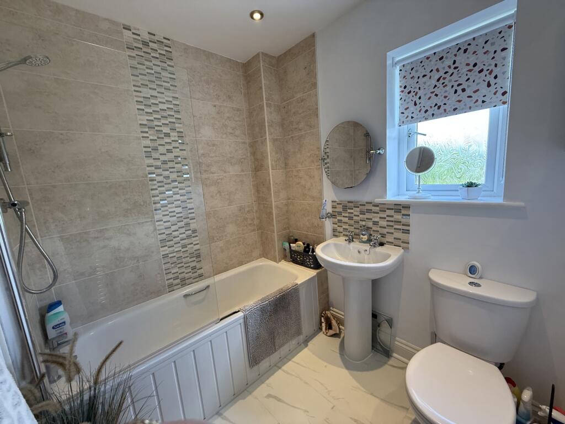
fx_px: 229
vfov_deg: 85.7
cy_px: 212
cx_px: 282
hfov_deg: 102.1
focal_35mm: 14
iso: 200
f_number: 2.2
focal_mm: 2.22
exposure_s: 1/100
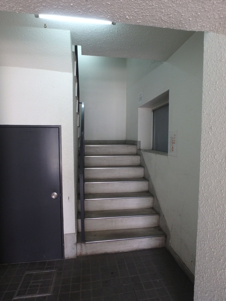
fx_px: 183
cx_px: 113
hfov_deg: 63.4
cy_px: 150
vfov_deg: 79.0
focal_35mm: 21
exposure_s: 1/30
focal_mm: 3.7
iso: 250
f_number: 3.5
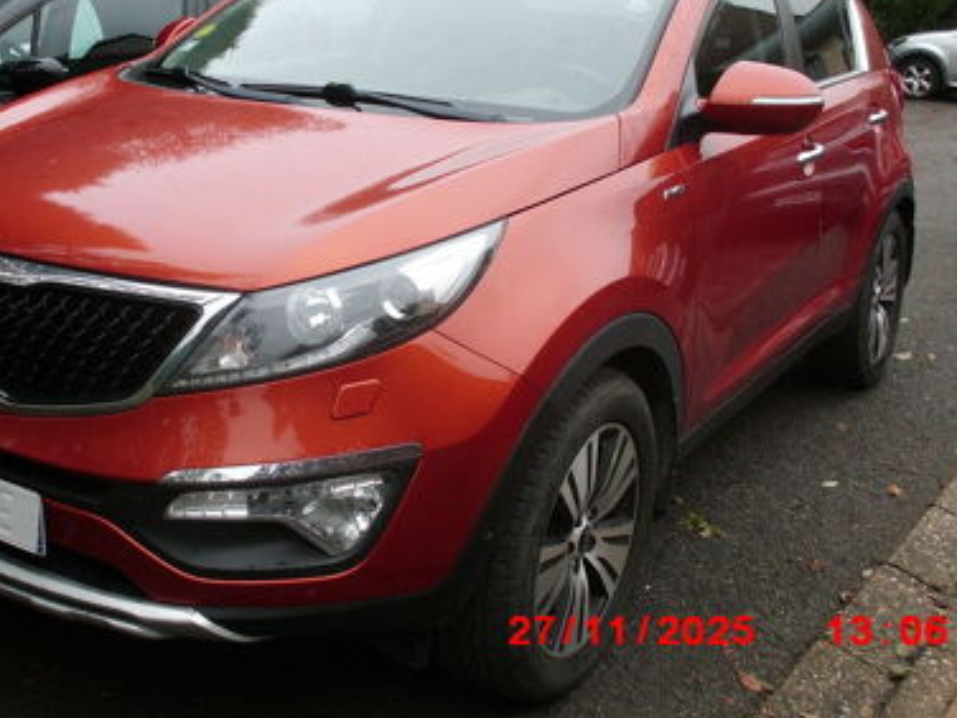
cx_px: 367
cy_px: 285
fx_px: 1272
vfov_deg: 31.4
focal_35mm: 46
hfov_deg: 41.0
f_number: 2.9
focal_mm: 6.3
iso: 100
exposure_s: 1/160
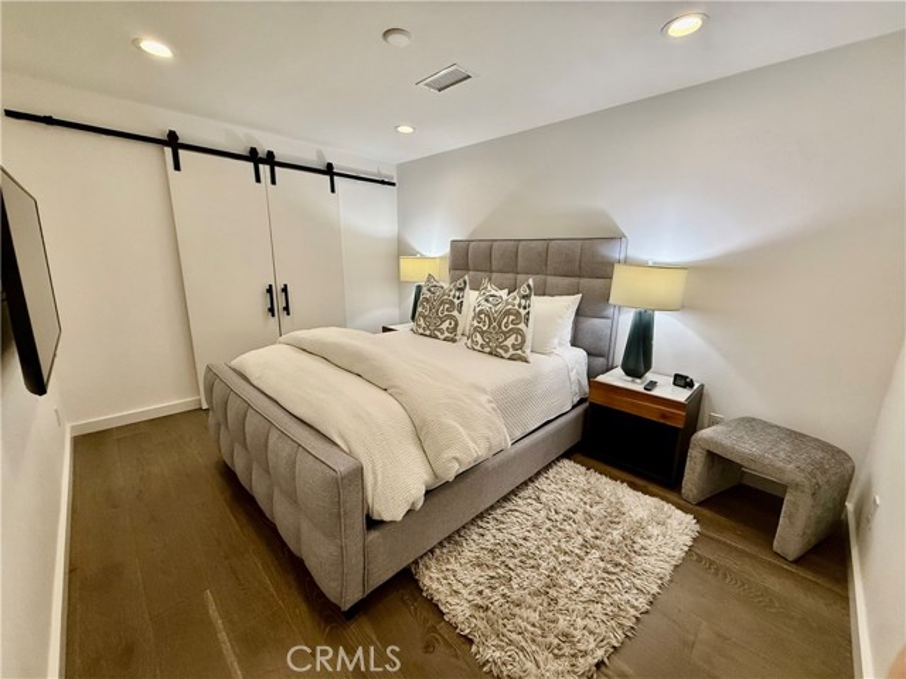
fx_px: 366
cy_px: 340
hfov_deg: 102.1
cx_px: 453
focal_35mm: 14
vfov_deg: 85.7
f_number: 2.2
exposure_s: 1/120
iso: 320
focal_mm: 2.22
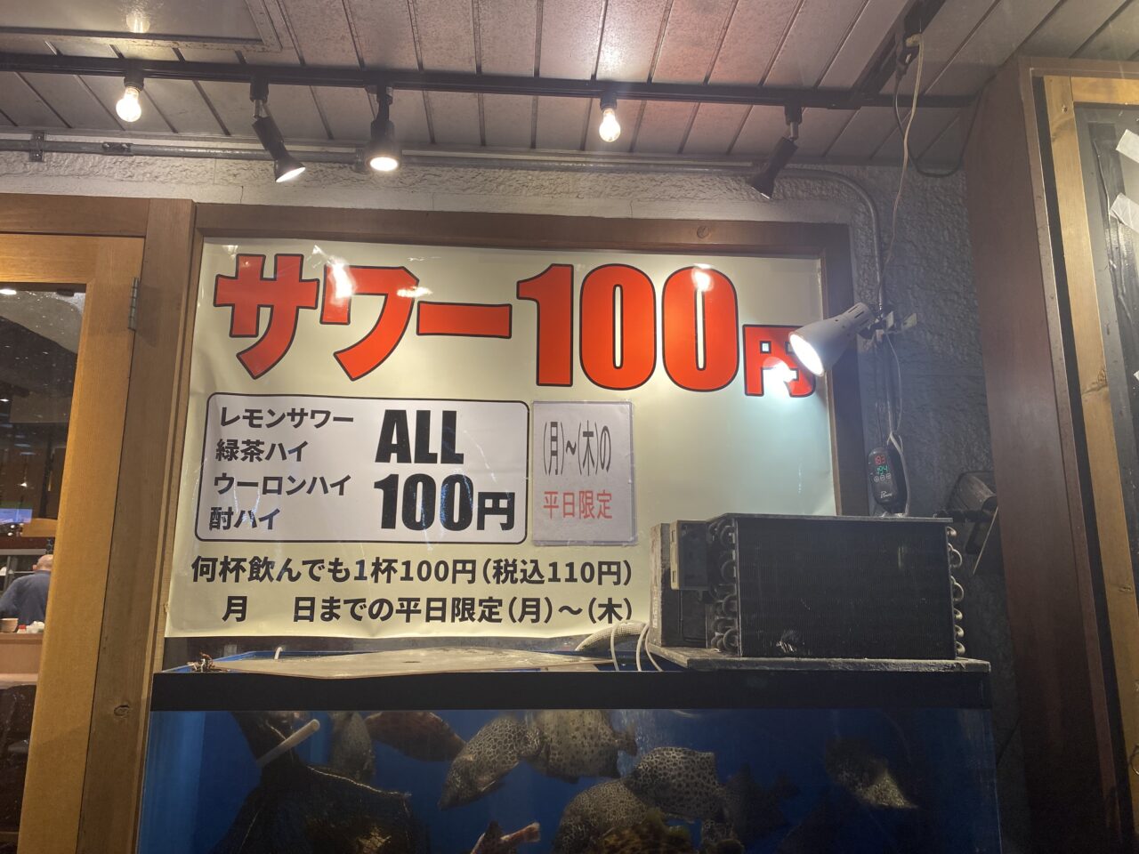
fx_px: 856
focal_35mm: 26
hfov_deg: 67.3
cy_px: 427
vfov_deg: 53.1
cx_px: 570
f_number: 1.8
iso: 64
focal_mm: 4.25
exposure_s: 1/100
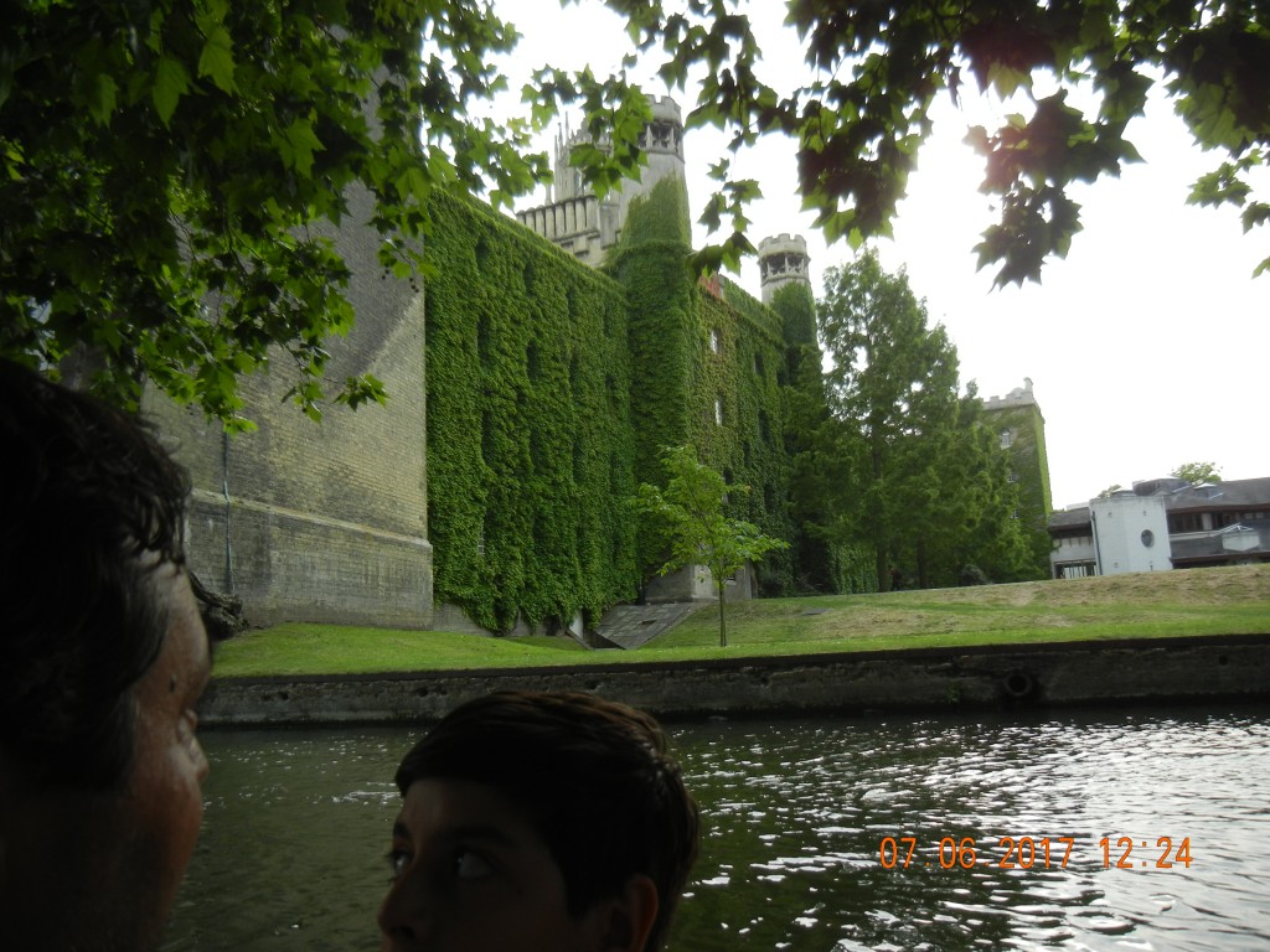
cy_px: 476
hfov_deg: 60.0
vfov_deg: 46.8
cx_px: 635
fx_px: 1101
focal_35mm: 30
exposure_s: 1/270
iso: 160
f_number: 3.5
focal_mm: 5.4
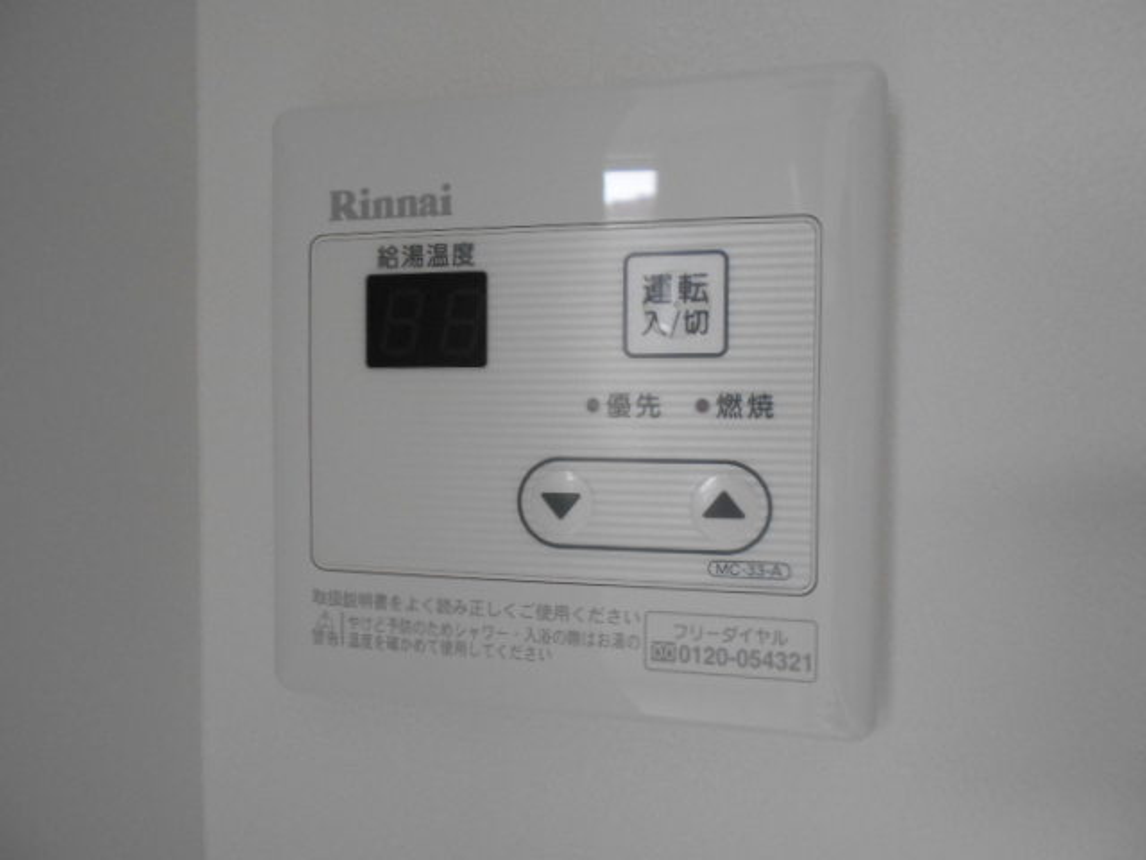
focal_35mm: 26
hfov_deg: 67.3
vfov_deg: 53.1
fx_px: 861
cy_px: 430
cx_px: 573
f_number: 3.2
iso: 320
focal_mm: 4.6
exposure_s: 1/30
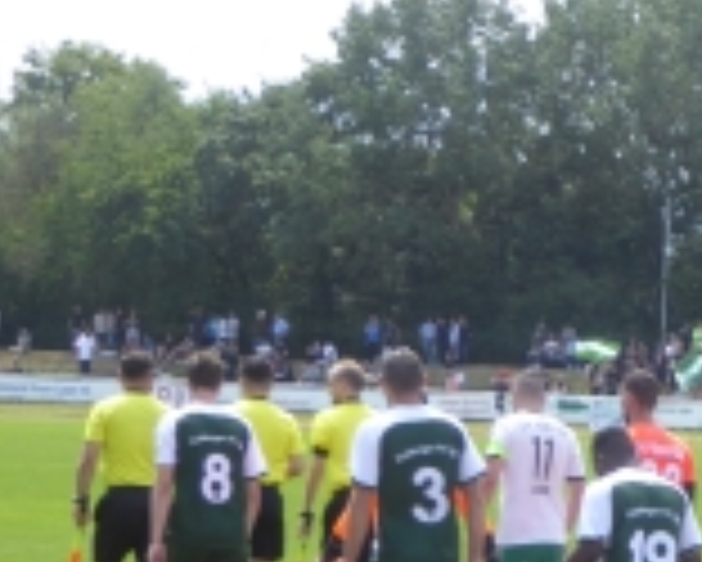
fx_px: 3576
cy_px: 643
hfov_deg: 10.9
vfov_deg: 8.9
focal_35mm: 172
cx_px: 914
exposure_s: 1/160
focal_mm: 10.9
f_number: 4.3
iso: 80
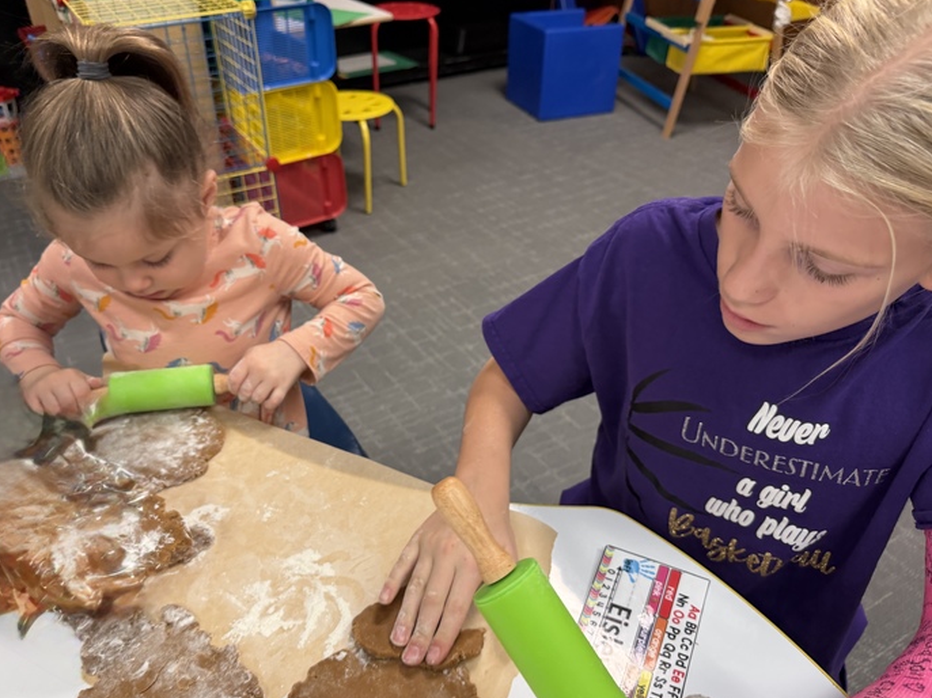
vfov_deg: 49.7
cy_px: 376
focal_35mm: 28
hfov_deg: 63.4
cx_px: 440
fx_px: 754
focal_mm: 6.76
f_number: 1.78
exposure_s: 1/120
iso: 200
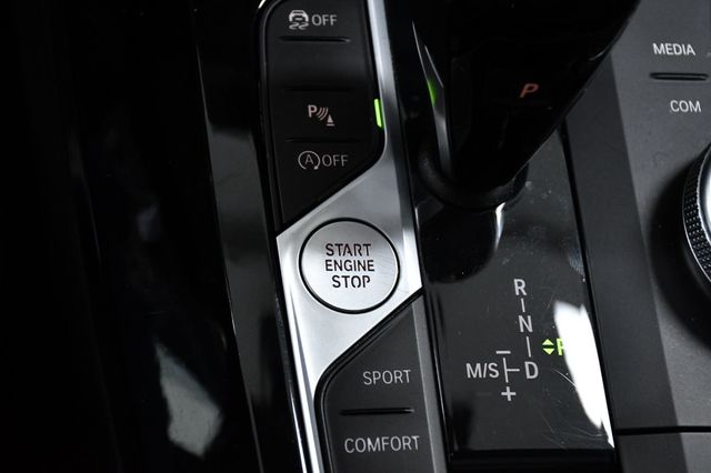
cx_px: 356
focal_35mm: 78
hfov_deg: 26.0
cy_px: 236
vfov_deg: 17.5
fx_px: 1540
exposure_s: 1/250
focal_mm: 52
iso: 2500
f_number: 8
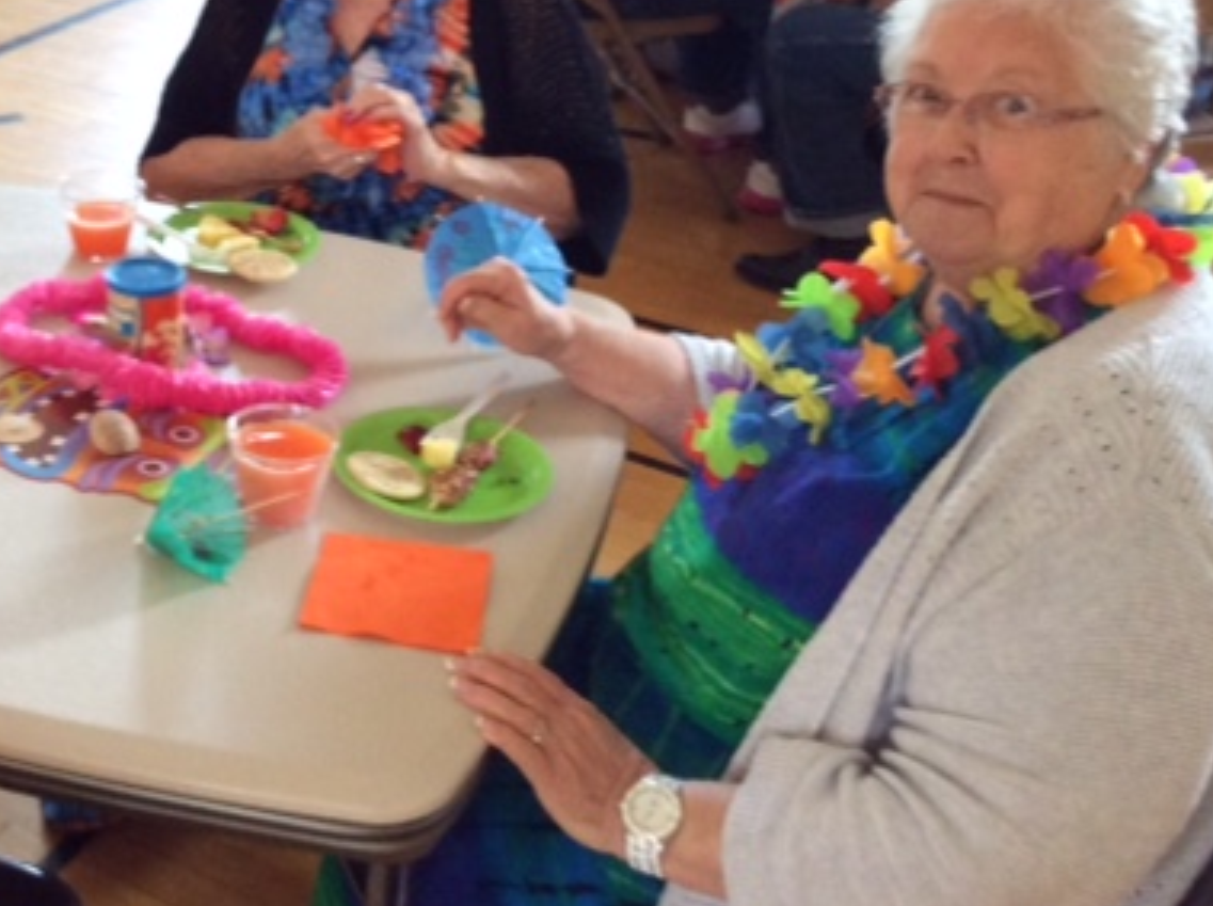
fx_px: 1889
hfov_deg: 34.2
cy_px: 186
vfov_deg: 26.5
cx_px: 198
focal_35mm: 54
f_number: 2.4
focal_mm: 3.3
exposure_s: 1/24
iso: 160
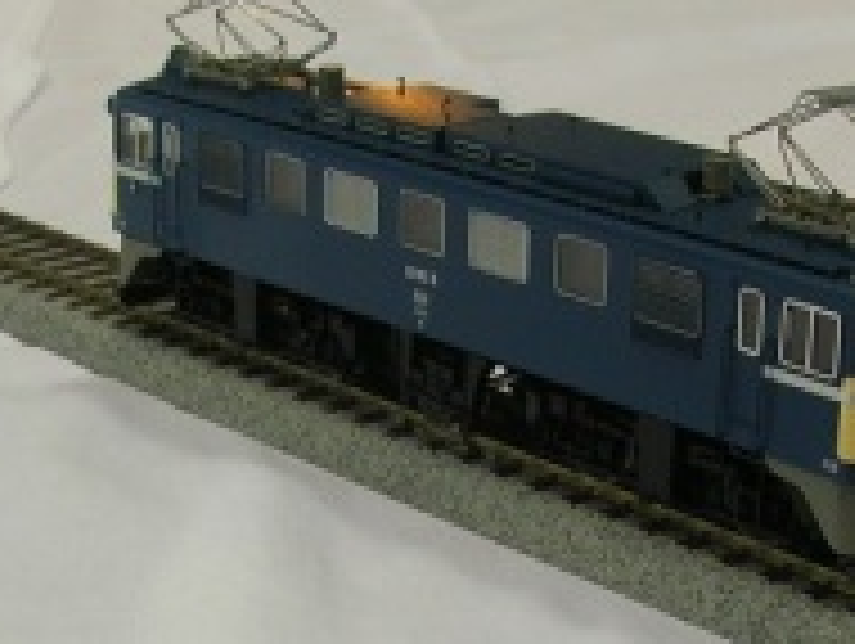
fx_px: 2275
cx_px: 464
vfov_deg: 15.9
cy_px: 592
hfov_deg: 21.3
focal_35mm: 92
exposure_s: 1/28.1
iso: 50
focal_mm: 5.8
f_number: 2.8
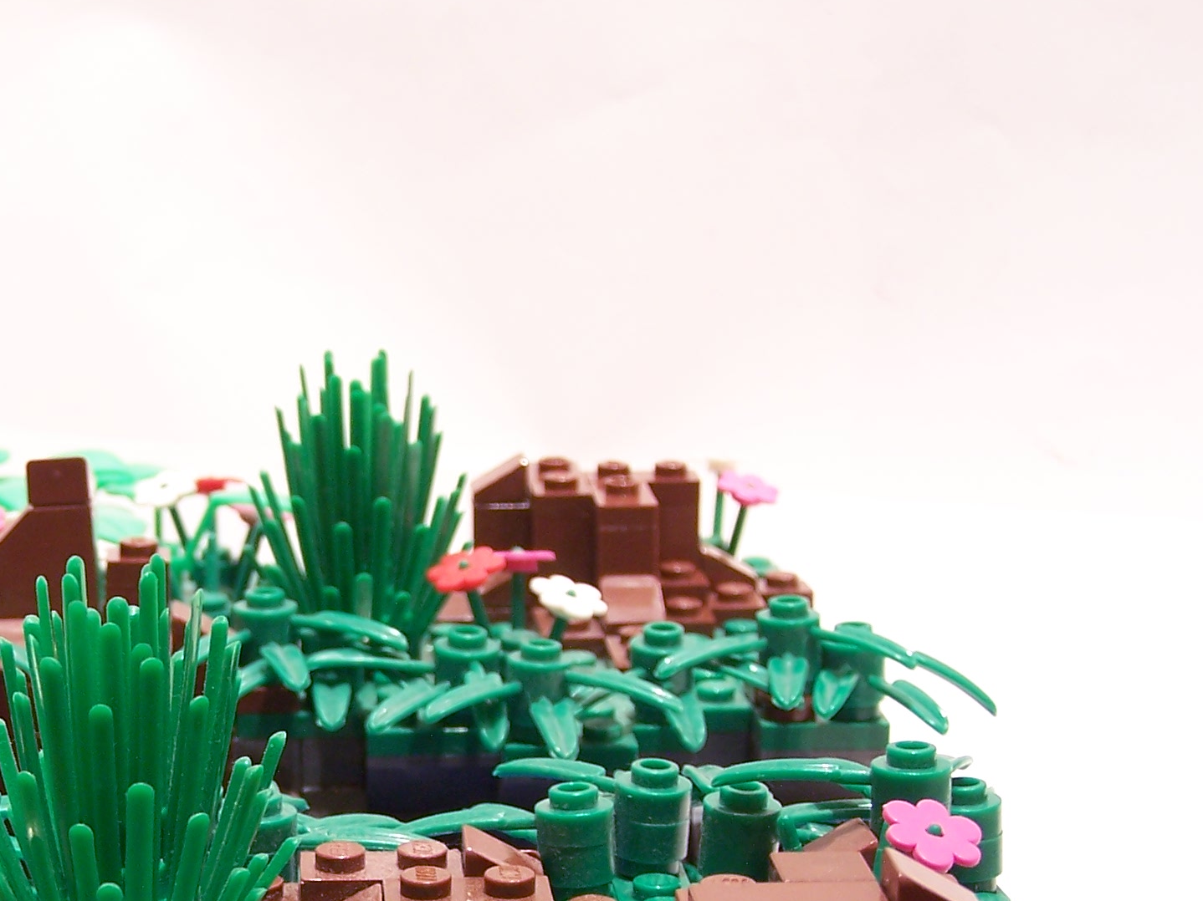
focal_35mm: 86
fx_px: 2988
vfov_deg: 16.9
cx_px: 228
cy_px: 796
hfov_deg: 22.4
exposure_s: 1/3
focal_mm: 8
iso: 80
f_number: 3
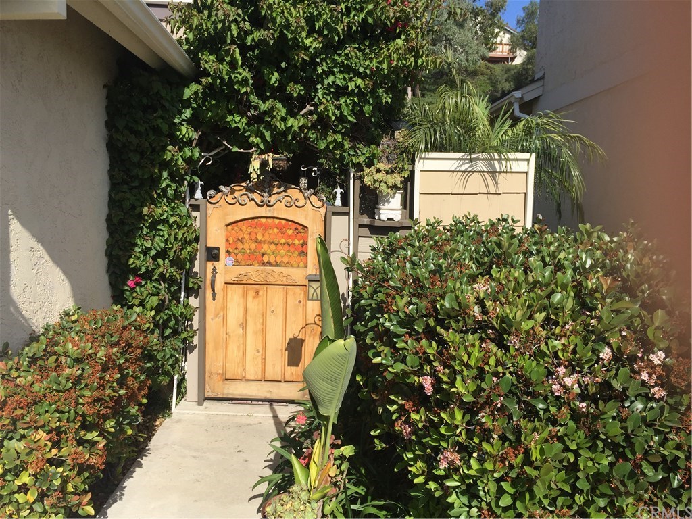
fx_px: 580
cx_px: 346
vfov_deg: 48.2
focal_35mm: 29
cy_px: 260
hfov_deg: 61.7
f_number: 2.2
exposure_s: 1/2326
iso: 32
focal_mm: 4.15
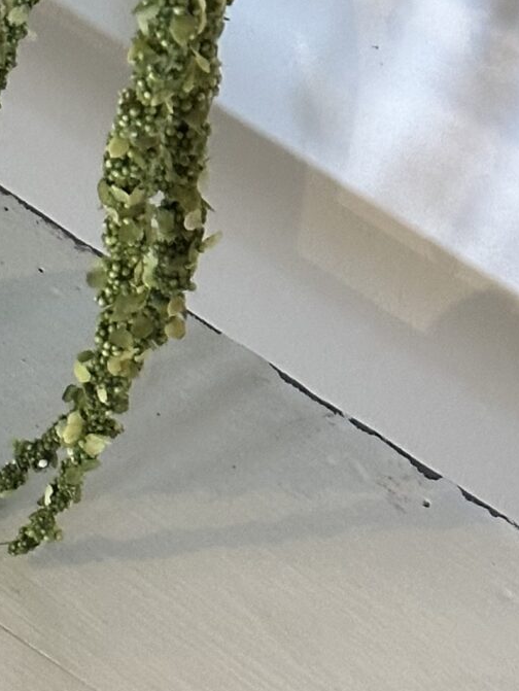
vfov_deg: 10.5
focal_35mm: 183
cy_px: 970
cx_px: -301
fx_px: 3655
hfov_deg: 7.9
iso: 400
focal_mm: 6.86
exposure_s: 1/33
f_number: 1.78
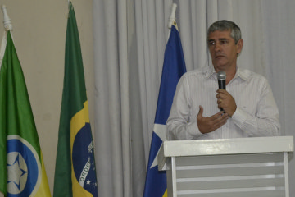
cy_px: 117
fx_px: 1620
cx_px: 157
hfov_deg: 10.4
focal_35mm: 198
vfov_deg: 6.9
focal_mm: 95
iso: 3200
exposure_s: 1/50
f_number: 5.6
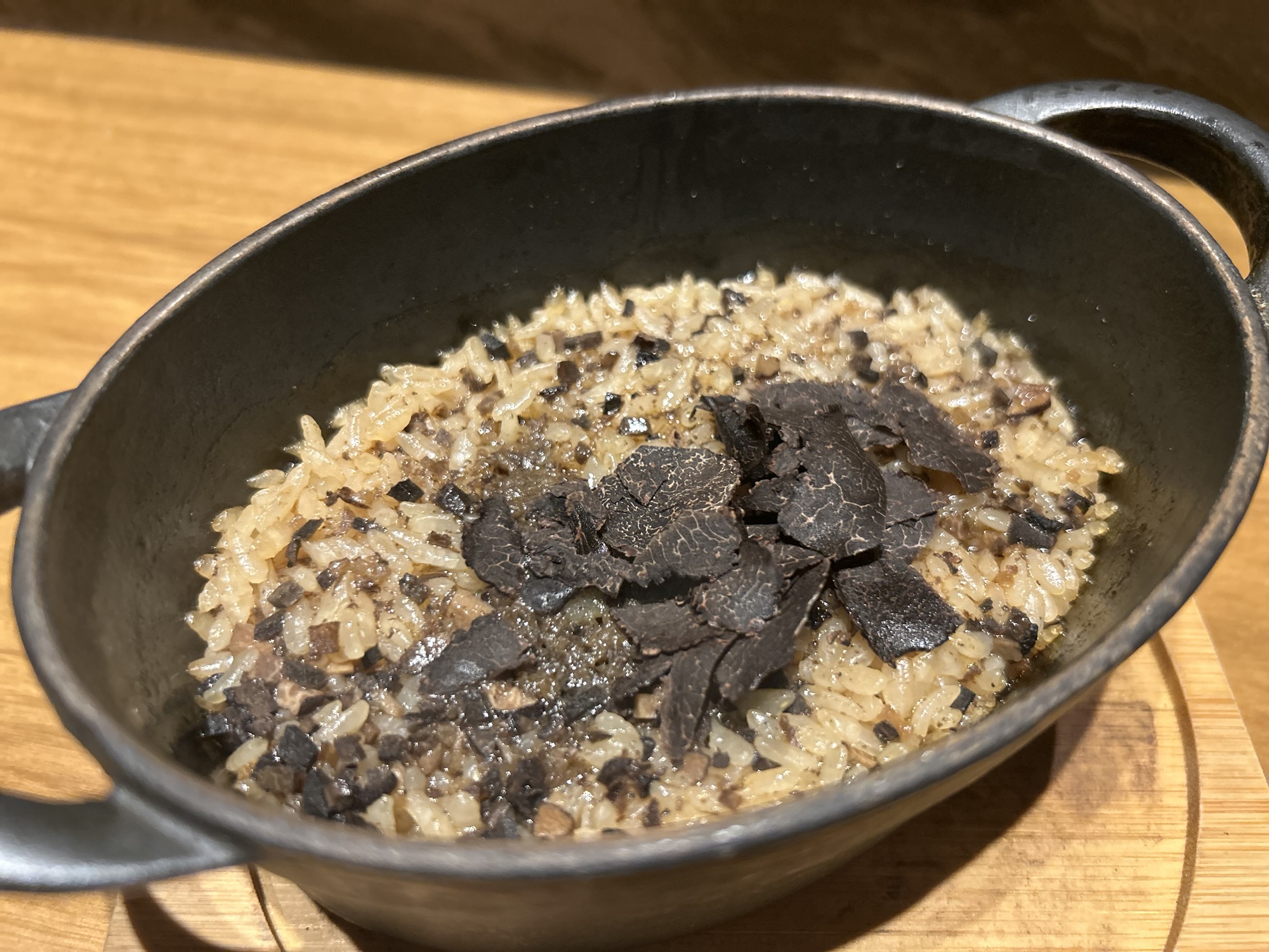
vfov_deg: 53.1
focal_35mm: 26
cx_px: 634
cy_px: 476
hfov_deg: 67.3
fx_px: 953
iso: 400
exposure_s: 1/50
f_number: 1.5
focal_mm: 5.7
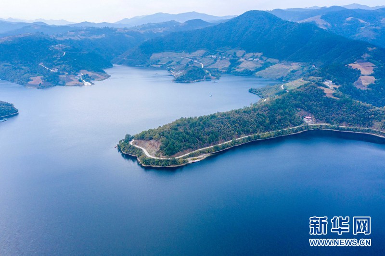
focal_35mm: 28
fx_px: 299
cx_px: 192
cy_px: 128
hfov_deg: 65.5
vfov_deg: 46.4
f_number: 5
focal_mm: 10.26
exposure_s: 1/320
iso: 100
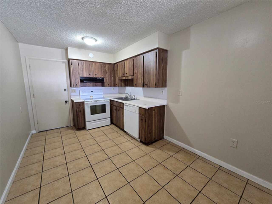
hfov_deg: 106.2
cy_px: 102
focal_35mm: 13
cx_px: 136
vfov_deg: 89.9
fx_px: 102
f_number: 2.2
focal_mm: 2.2
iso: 320
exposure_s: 1/60
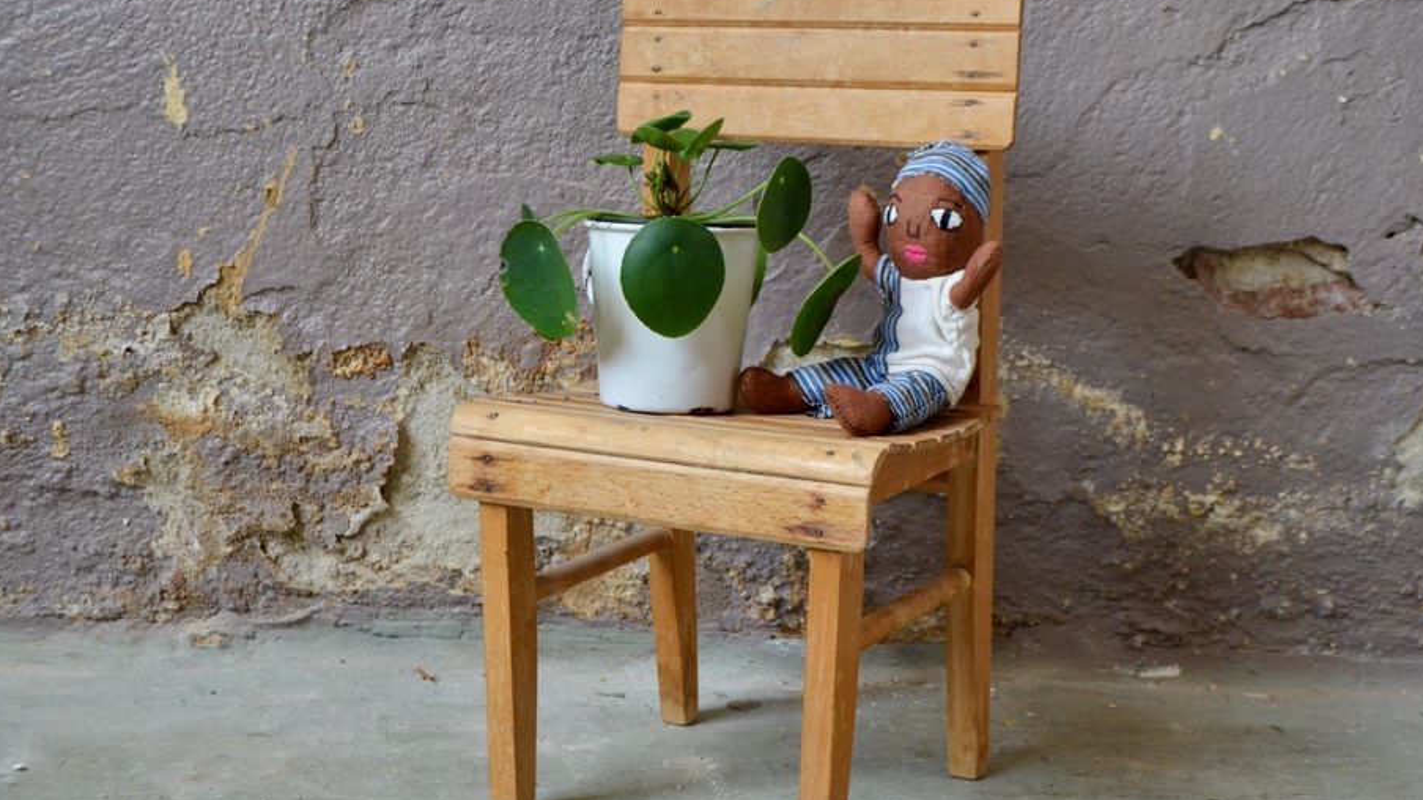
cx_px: 707
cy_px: 423
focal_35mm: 59
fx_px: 2226
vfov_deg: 20.4
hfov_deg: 35.5
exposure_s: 1/100
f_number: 5
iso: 1250
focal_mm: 34
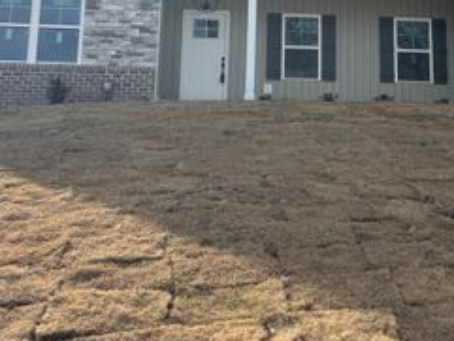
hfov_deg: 35.0
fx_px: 709
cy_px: 29
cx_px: 322
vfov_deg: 26.1
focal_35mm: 54
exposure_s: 1/4425
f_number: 1.6
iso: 50
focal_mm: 5.96
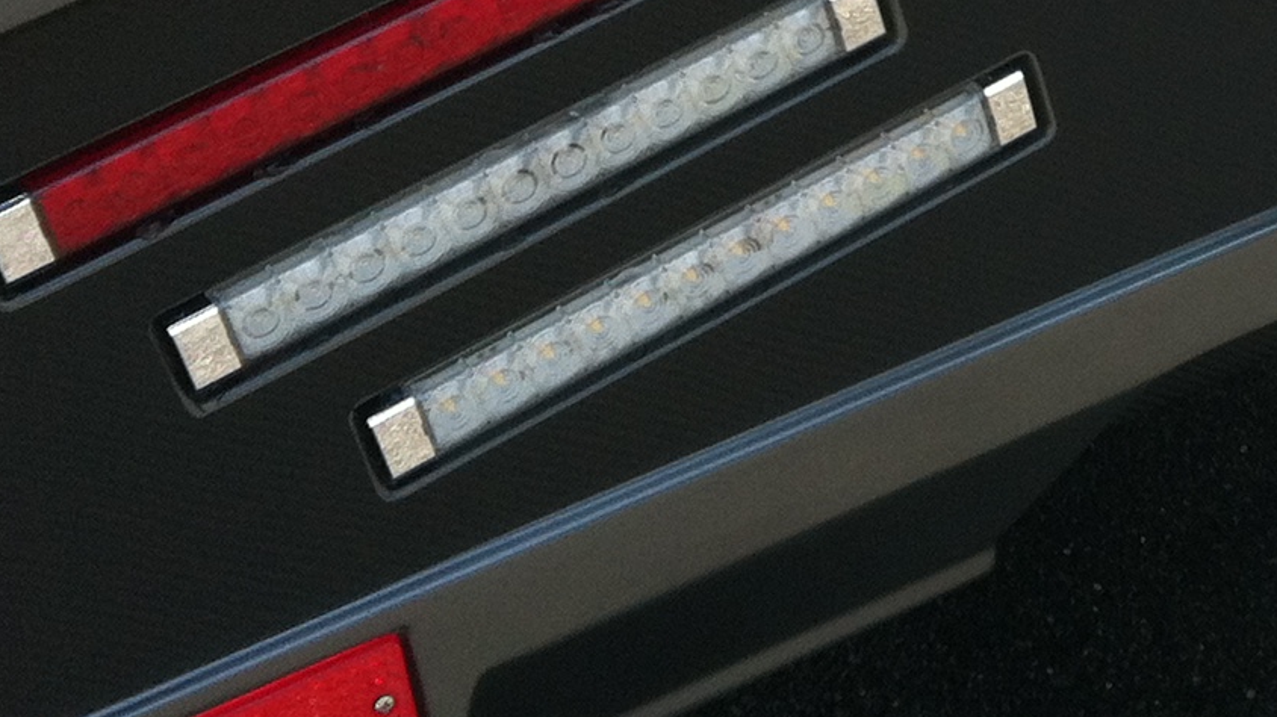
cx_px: 1661
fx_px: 3960
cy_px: -218
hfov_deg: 17.2
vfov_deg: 10.1
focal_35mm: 117
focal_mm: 3.85
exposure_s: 1/260
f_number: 2.8
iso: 80
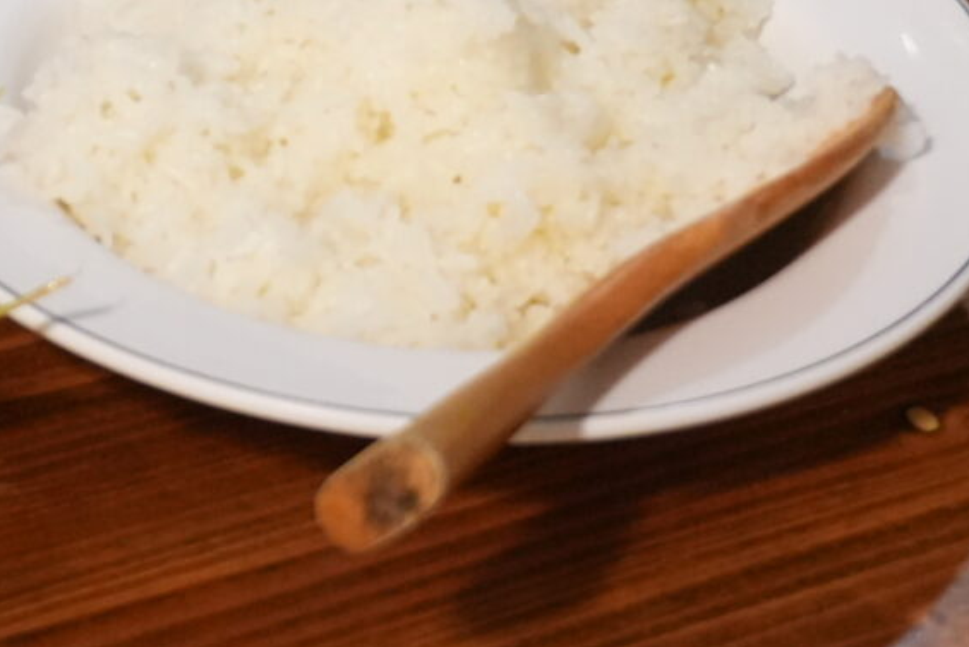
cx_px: 27
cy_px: -345
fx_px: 4243
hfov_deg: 12.9
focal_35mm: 158
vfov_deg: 8.5
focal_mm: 33
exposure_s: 1/160
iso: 3200
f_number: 4.5
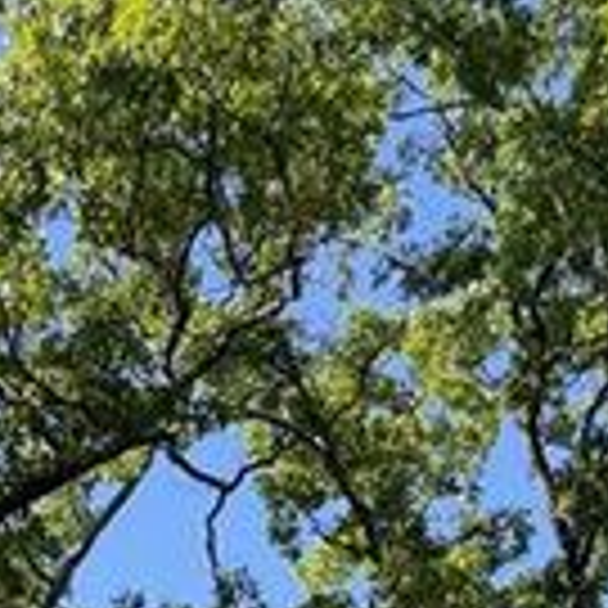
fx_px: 2087
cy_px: 1493
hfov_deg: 15.5
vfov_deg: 12.6
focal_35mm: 105
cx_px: -252
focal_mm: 6.76
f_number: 1.78
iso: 100
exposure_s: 1/1156
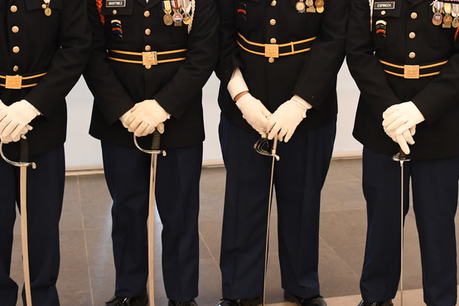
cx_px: 258
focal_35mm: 61
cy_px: 90
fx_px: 777
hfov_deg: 32.9
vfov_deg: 22.1
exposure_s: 1/250
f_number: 5.6
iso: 2000
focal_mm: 22
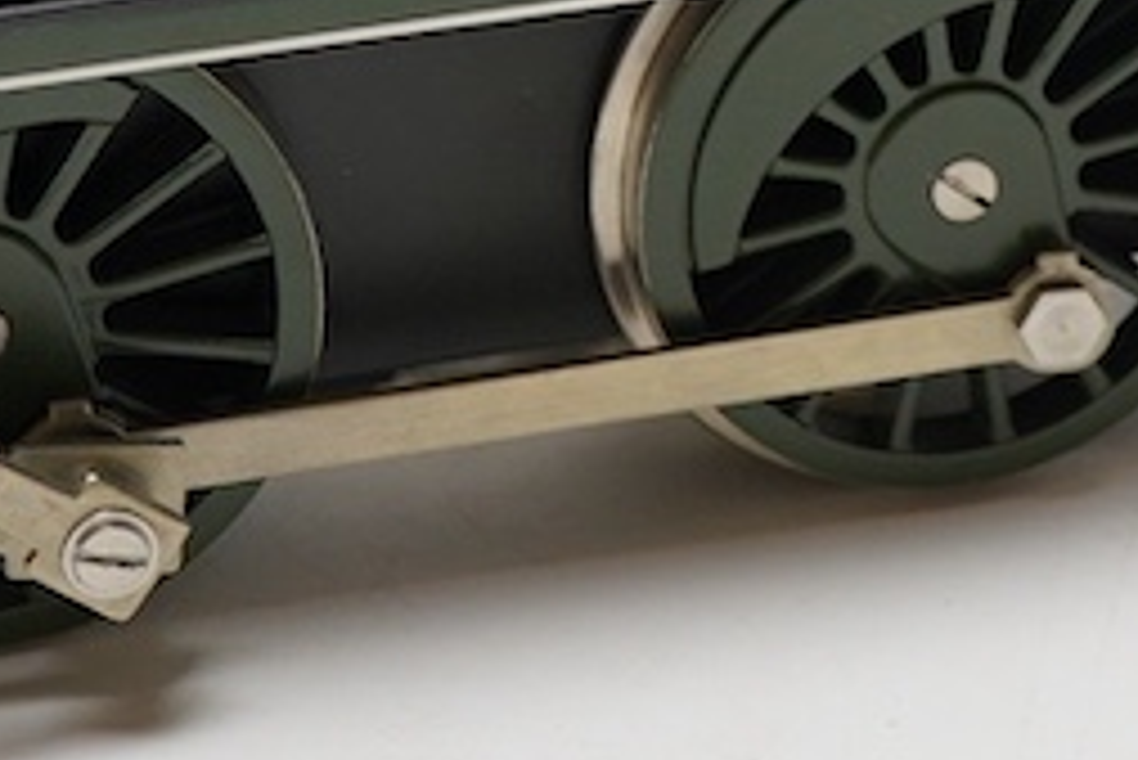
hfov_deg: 12.7
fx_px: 5060
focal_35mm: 160
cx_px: 1134
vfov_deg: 8.4
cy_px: -301
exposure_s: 1/125
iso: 1250
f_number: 9
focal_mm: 30
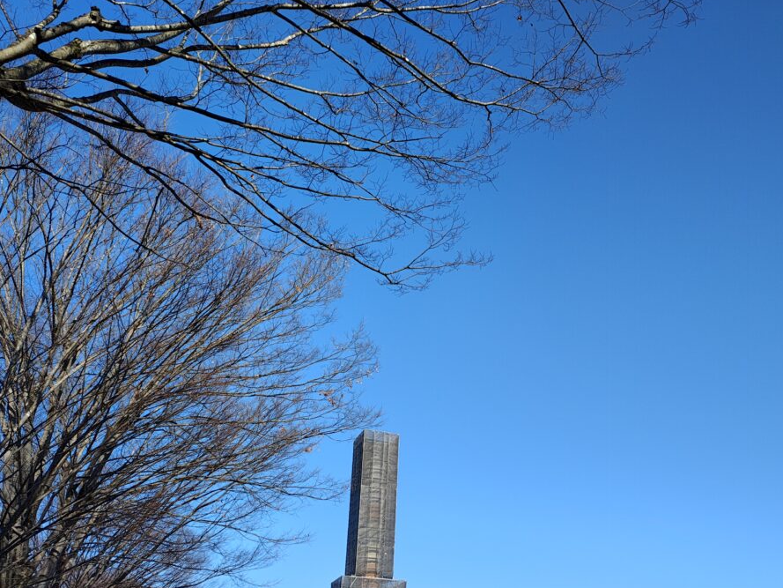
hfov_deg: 51.1
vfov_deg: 39.0
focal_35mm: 36
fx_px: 814
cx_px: 465
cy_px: 415
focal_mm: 5.89
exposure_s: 1/1508
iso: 100
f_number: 1.4
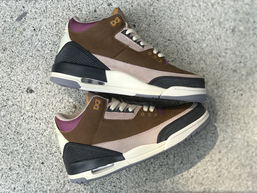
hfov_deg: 33.8
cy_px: 96
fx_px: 423
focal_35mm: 57
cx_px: 128
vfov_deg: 25.7
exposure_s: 1/332
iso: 20
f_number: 2.8
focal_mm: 6.6
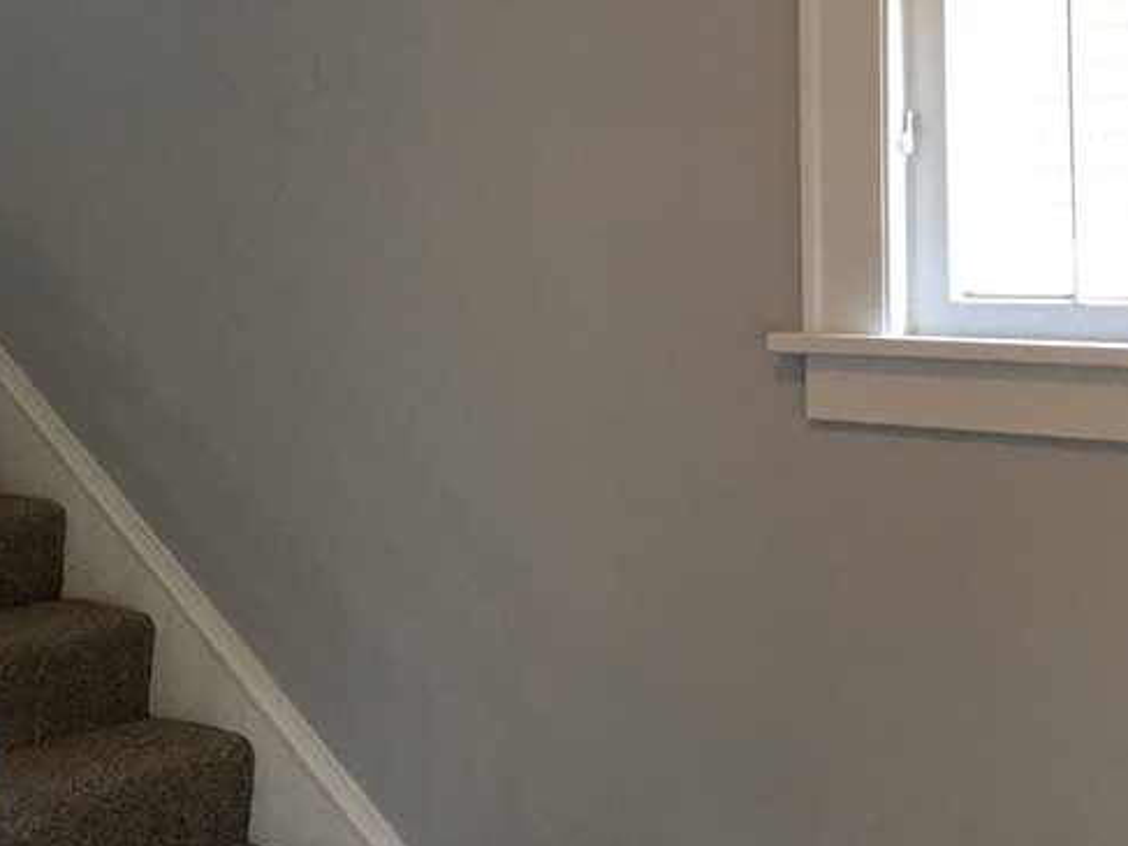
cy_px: 220
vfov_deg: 23.8
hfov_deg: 29.9
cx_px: 51
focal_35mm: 61
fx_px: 1987
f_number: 2.2
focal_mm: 4.15
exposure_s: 1/15
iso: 40
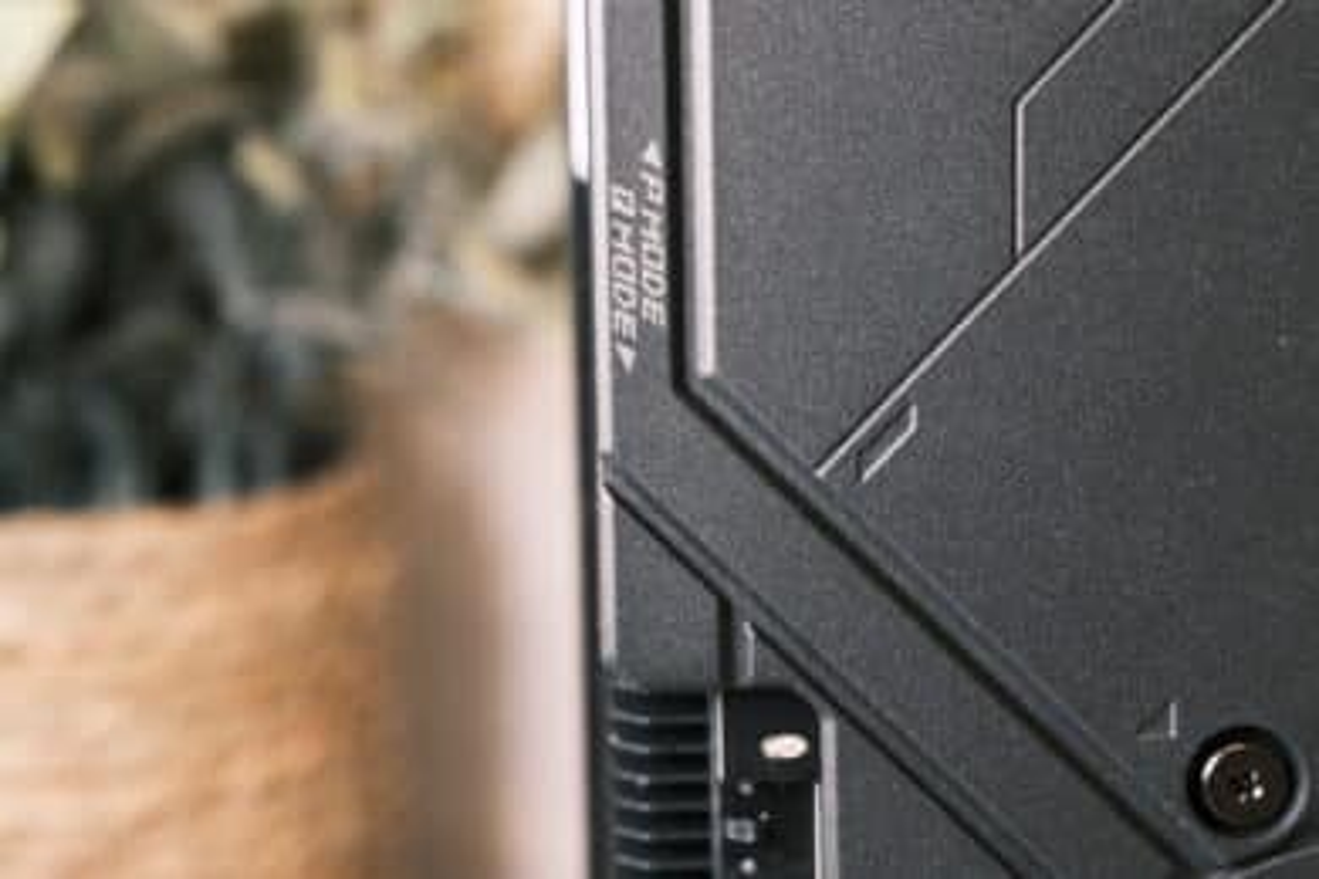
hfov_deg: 27.0
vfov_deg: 18.2
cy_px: 440
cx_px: 660
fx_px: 2748
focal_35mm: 75
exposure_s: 1/40
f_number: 8
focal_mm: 50
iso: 3200
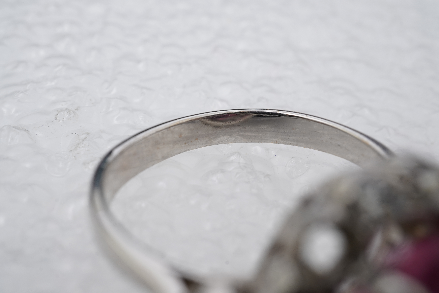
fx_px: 549
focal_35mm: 45
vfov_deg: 29.9
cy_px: 146
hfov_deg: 43.6
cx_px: 220
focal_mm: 30
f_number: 22
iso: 500
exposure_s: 1/125
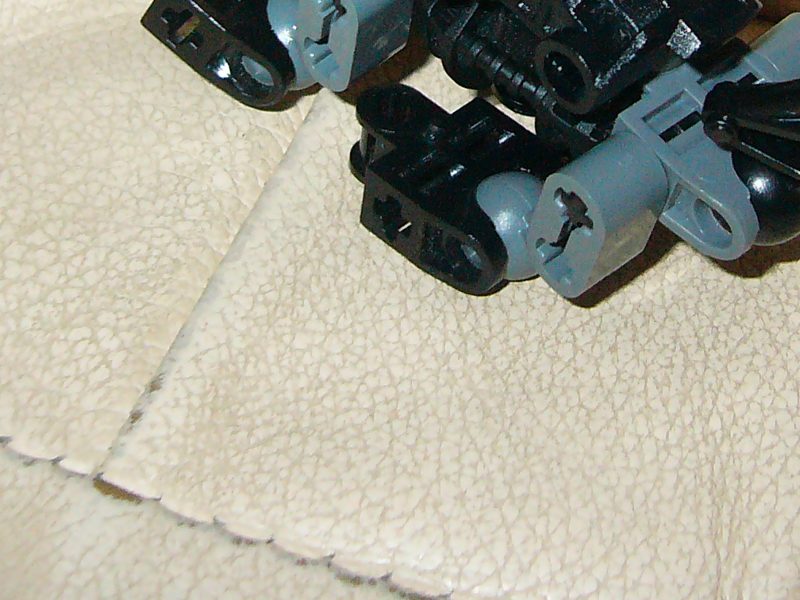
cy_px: -75
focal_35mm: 80
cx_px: 581
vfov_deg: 17.7
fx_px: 1849
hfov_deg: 24.2
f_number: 2.8
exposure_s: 1/40
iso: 200
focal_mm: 5.8
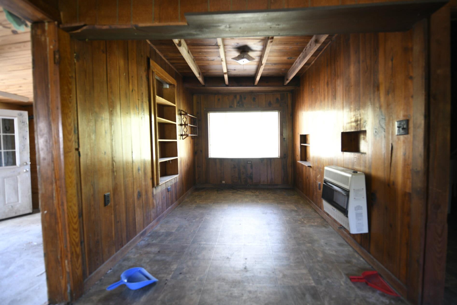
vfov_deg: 77.3
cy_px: 148
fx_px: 190
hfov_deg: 100.4
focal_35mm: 15
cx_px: 237
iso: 450
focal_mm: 14
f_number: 2.8
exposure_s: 1/15
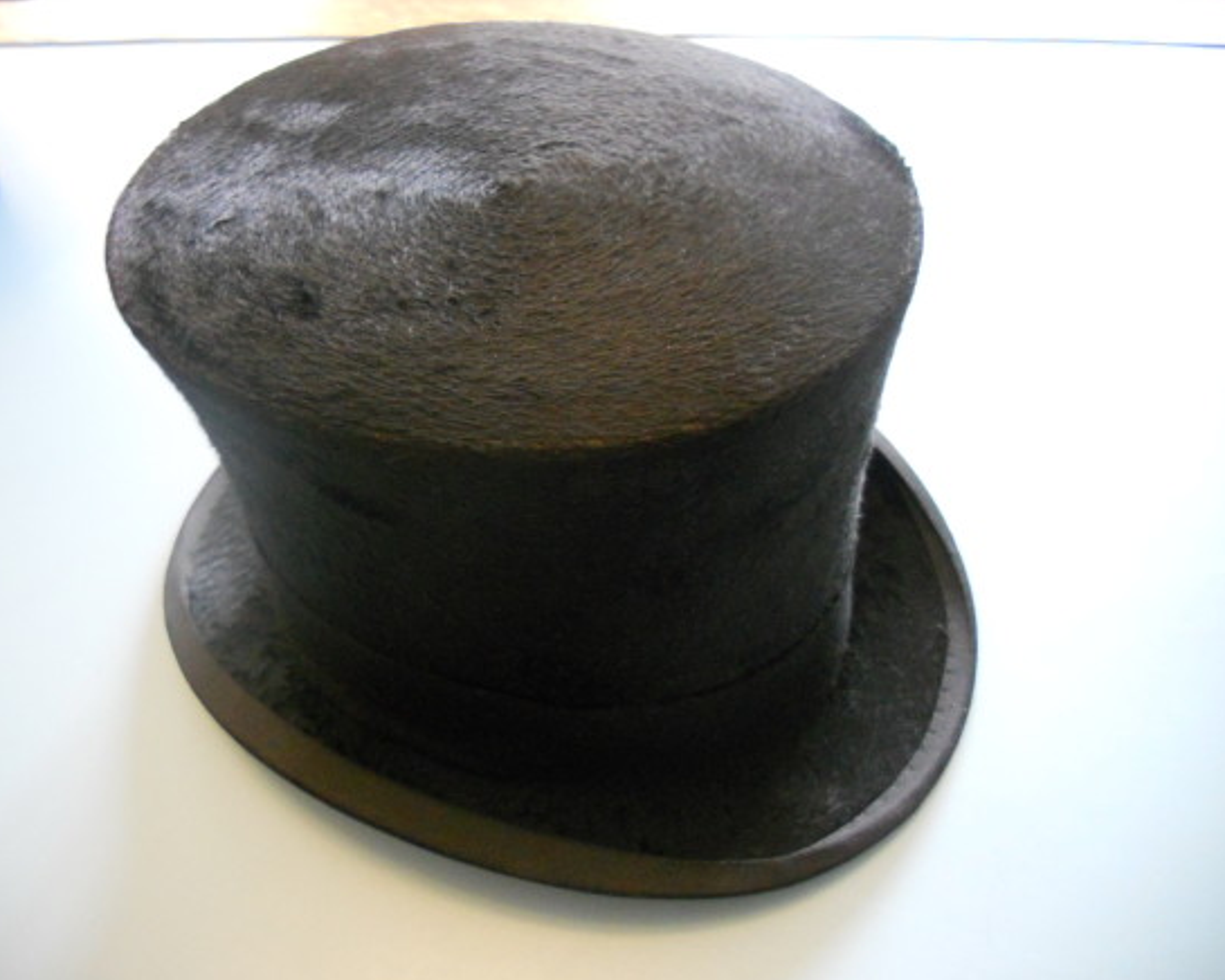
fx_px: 1051
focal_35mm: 29
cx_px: 582
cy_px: 503
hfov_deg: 60.4
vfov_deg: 50.0
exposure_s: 1/8
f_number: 3.2
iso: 640
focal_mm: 4.9
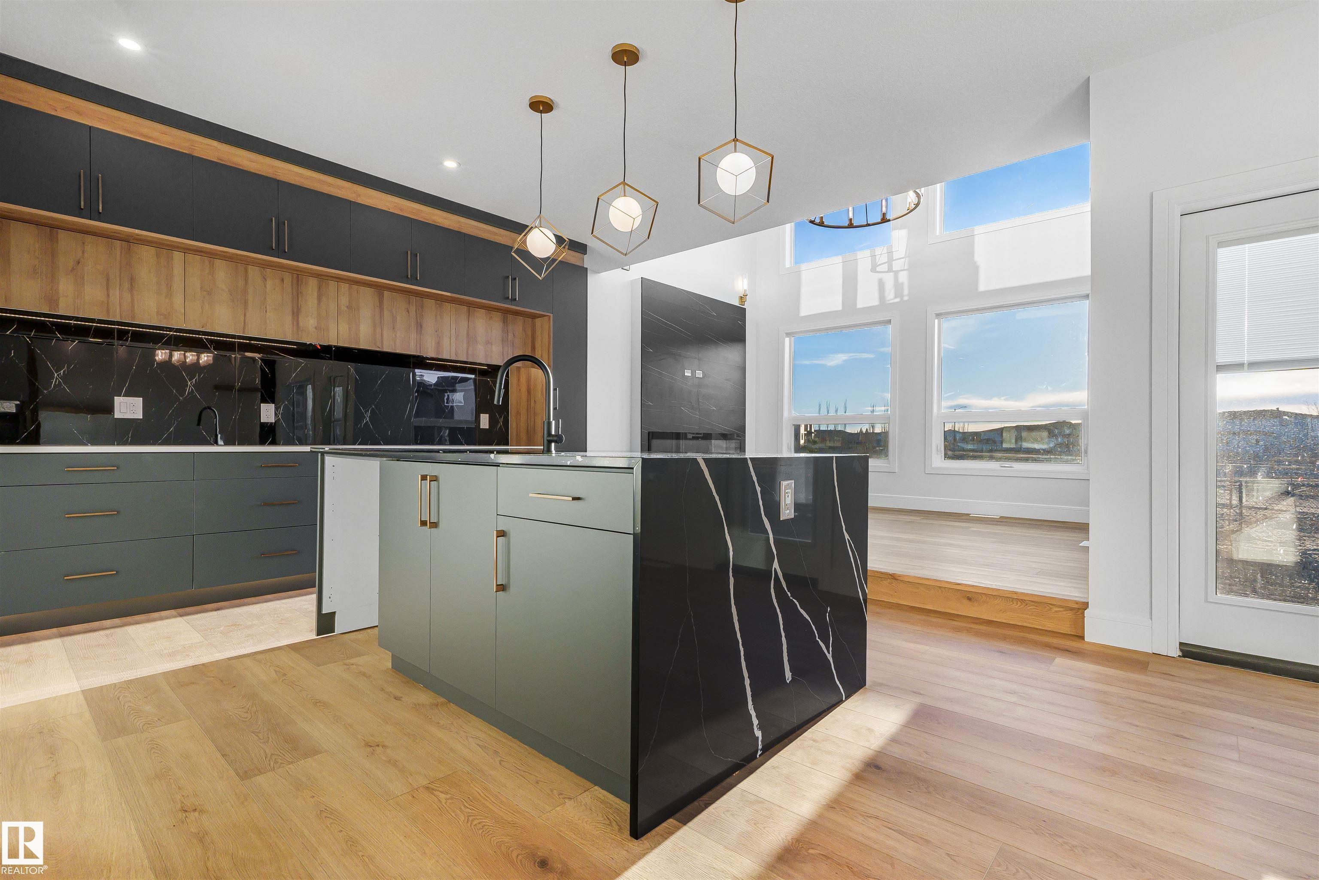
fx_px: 604
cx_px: 660
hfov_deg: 95.0
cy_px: 440
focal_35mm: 16
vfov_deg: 72.1
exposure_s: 1/10
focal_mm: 11
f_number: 11
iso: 200
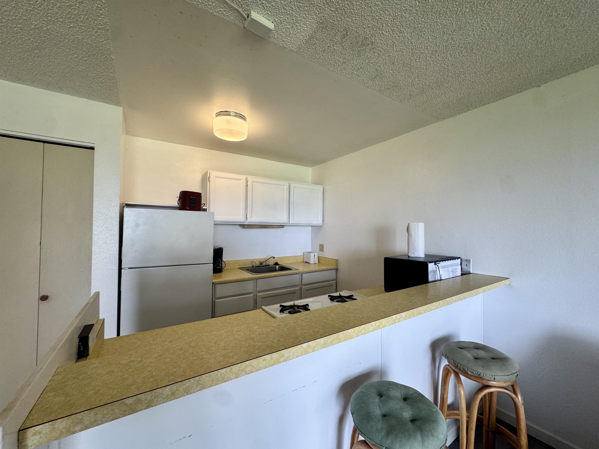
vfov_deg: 85.7
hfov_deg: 102.1
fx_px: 242
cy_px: 224
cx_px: 300
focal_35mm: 14
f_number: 2.2
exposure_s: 1/120
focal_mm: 2.22
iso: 160
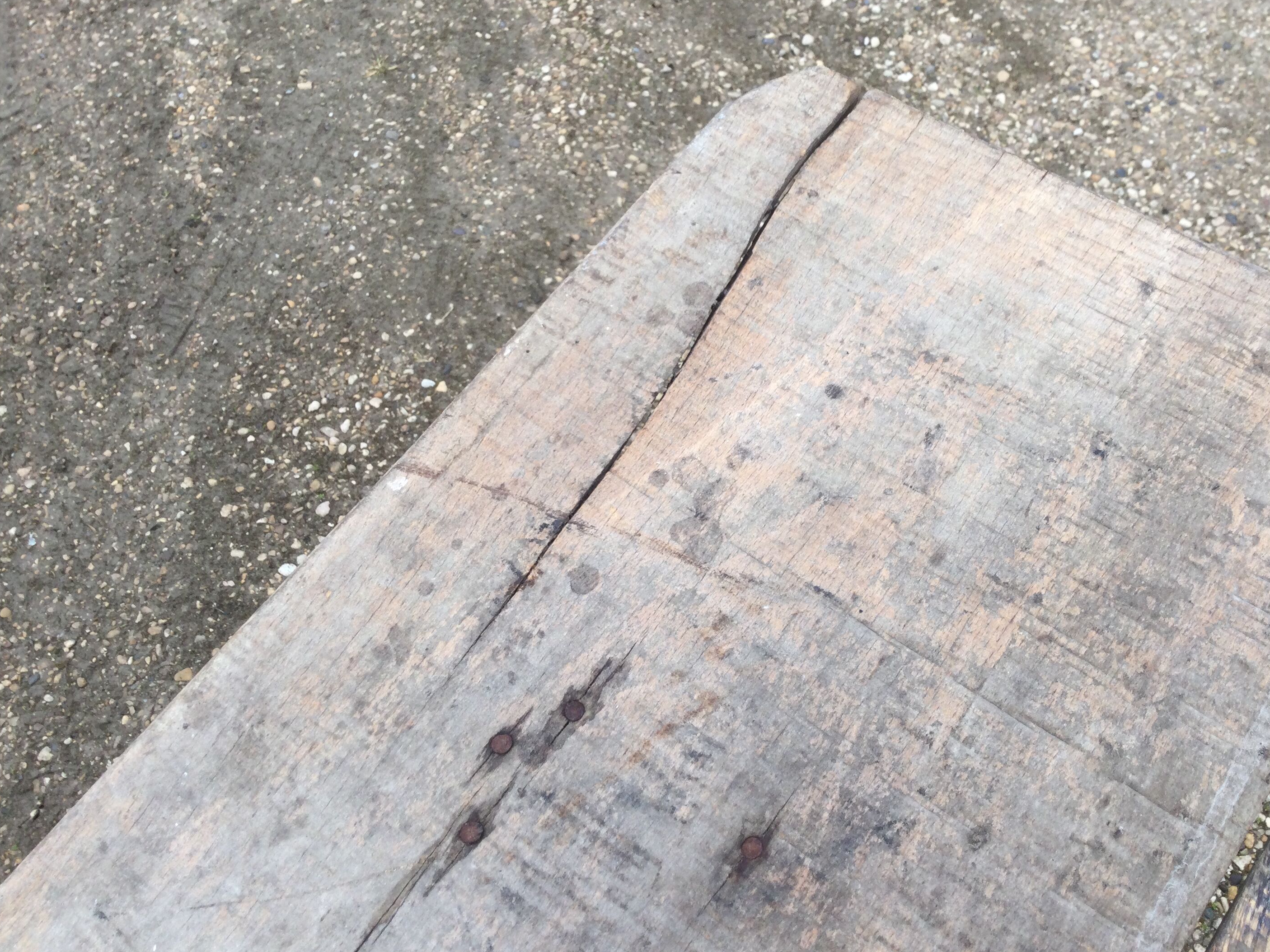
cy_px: 433
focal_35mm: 36
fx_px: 1321
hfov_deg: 51.2
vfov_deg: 39.6
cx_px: 726
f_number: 2.4
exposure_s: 1/110
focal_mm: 3.3
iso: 25
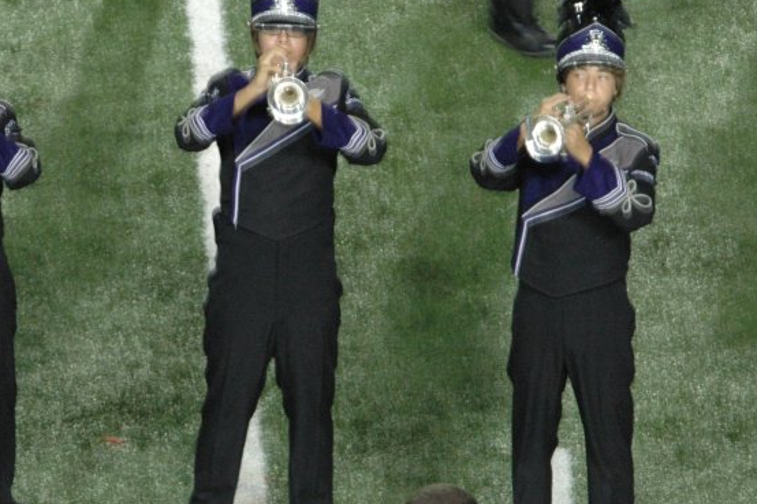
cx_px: 299
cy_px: 216
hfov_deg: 3.4
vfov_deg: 2.3
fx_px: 12738
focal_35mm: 606
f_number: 5.6
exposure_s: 1/50
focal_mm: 280
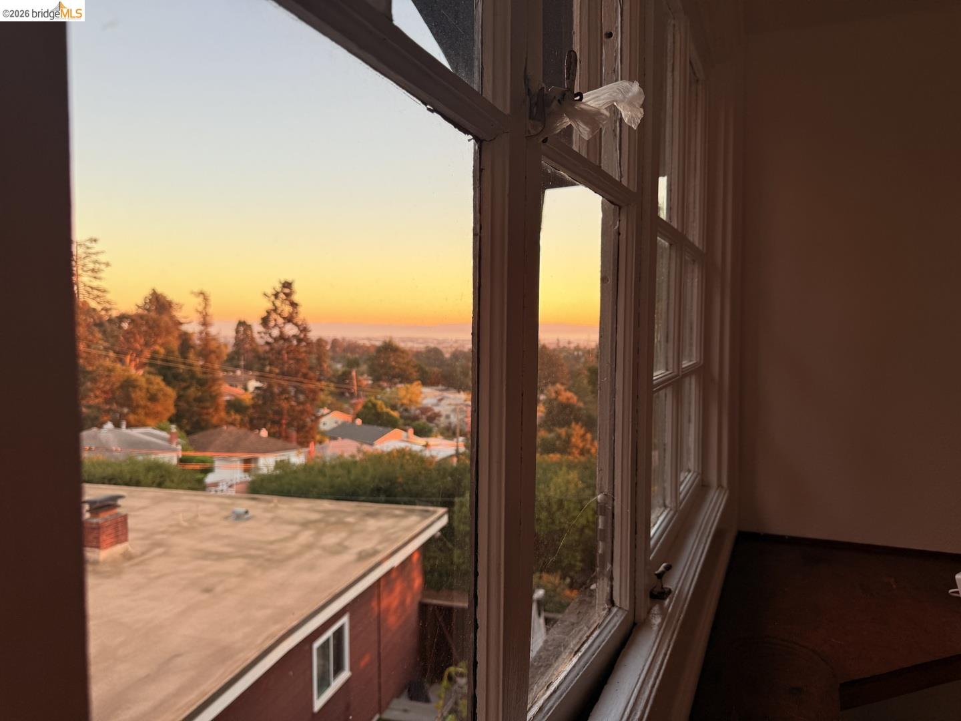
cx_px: 480
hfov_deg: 71.6
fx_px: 666
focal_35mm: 24
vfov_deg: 56.8
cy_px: 360
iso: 64
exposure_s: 1/159
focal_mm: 6.76
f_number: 1.78
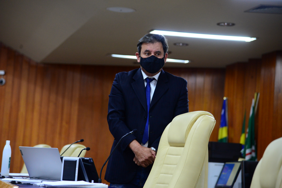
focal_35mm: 120
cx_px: 141
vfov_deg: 11.4
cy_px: 94
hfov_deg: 17.1
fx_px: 940
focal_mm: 120
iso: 2000
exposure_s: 1/60
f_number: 4
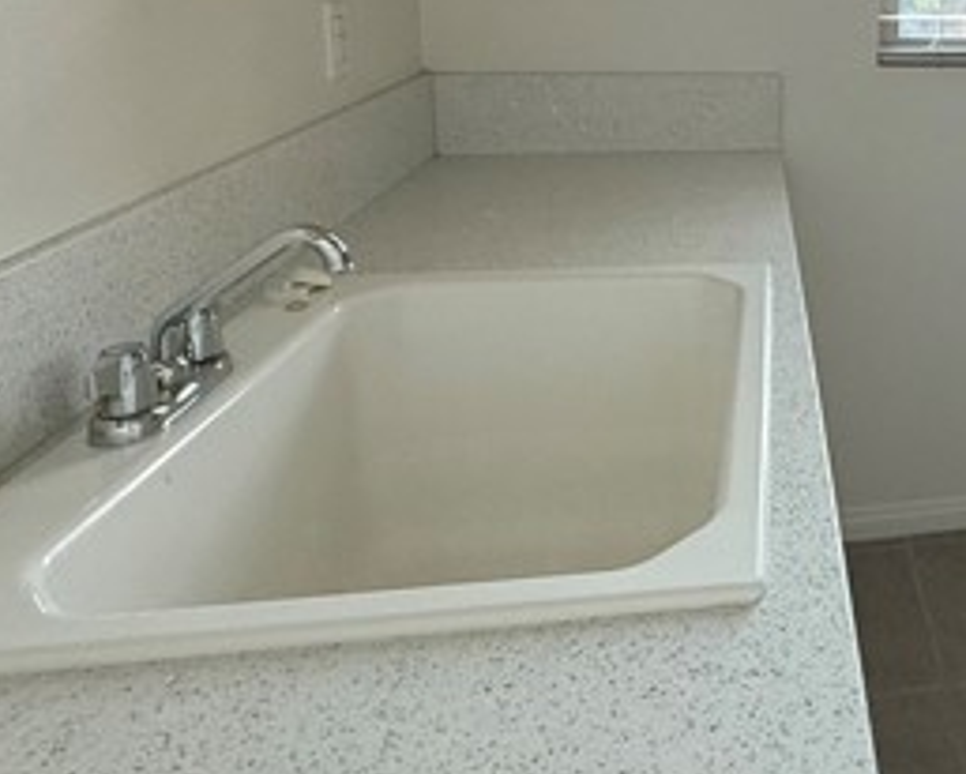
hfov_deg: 44.6
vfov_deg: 40.6
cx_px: 974
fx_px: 973
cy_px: 101
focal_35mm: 34
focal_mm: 2.22
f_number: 2.2
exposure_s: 1/60
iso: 400
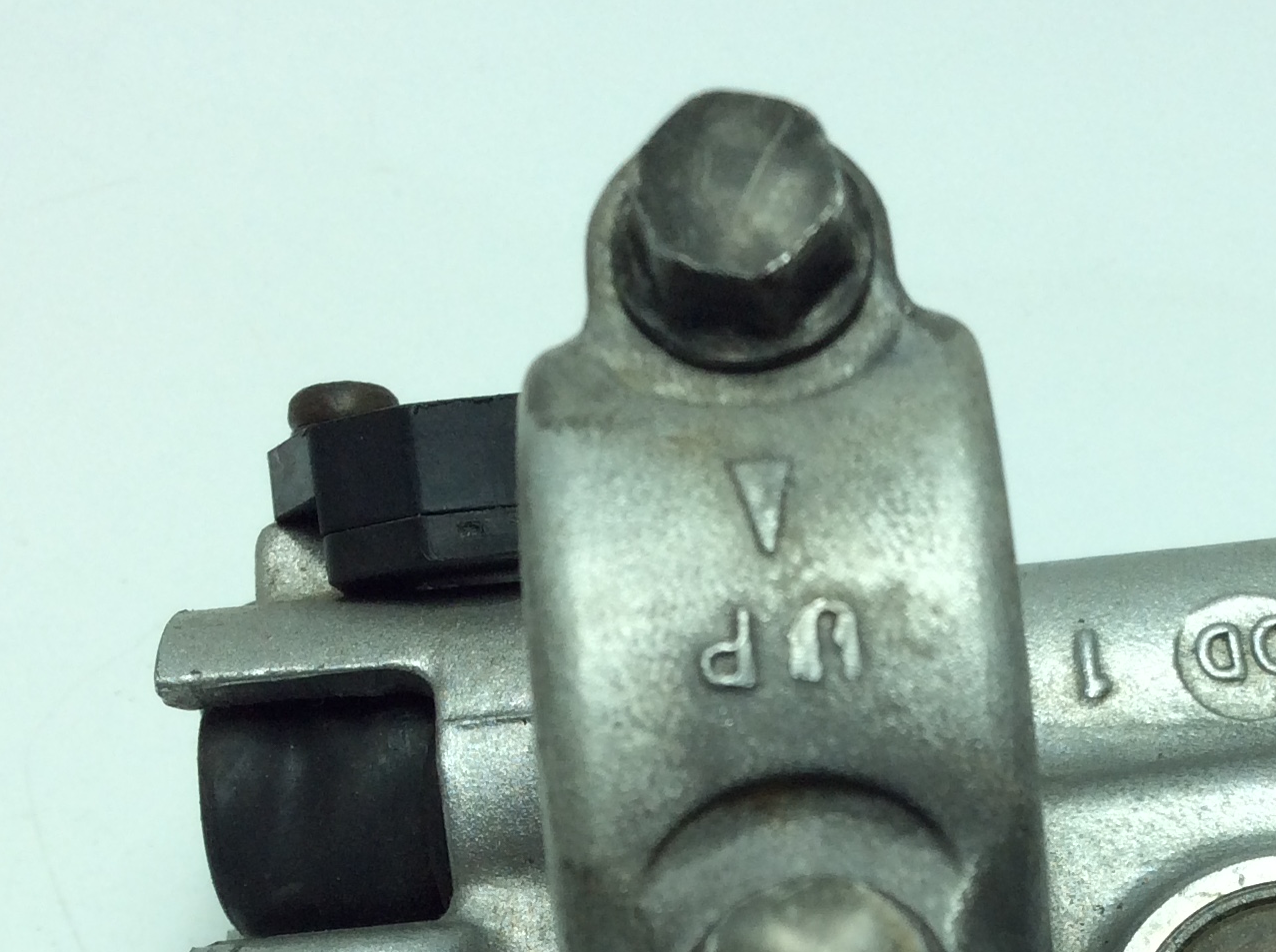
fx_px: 2392
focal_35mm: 65
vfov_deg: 21.9
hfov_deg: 29.6
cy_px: 886
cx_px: 863
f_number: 2.4
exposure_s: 1/465
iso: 32
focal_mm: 3.3
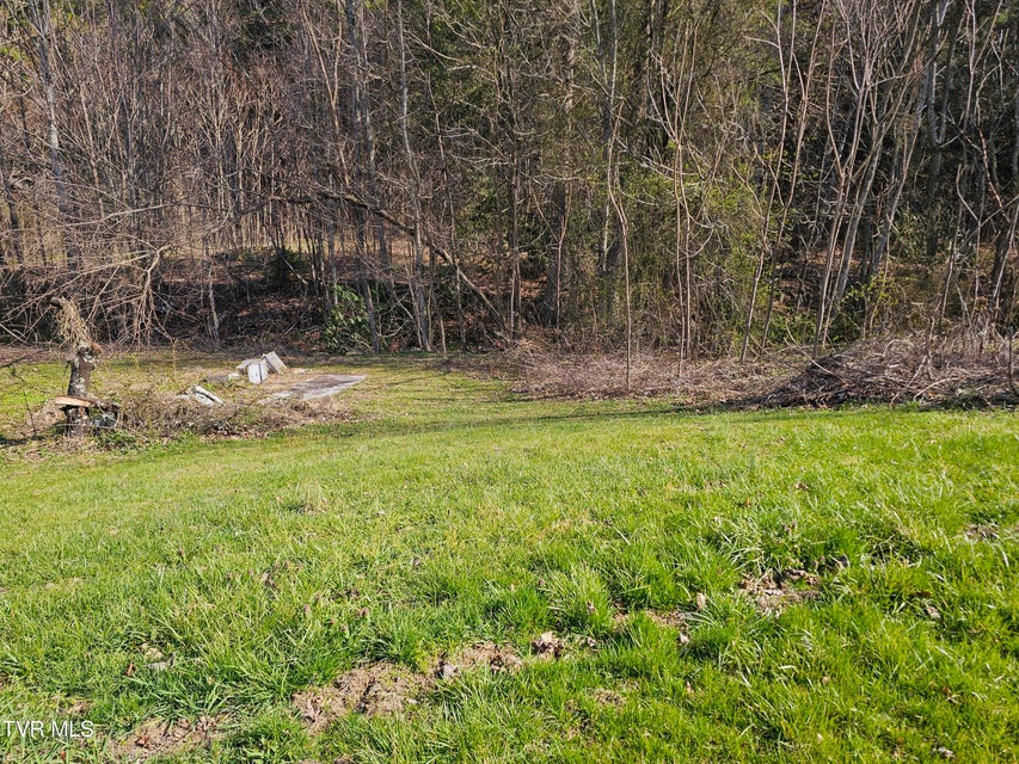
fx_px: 677
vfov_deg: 58.9
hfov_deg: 73.9
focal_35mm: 23
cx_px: 510
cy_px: 382
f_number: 1.7
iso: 10
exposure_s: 1/349
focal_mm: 6.3
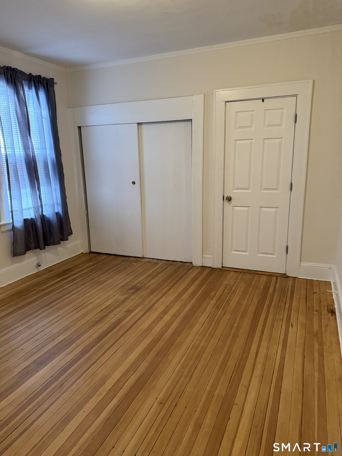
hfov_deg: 56.8
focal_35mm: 24
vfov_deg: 71.6
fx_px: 316
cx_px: 171
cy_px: 228
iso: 640
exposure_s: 1/60
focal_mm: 6.76
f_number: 1.78
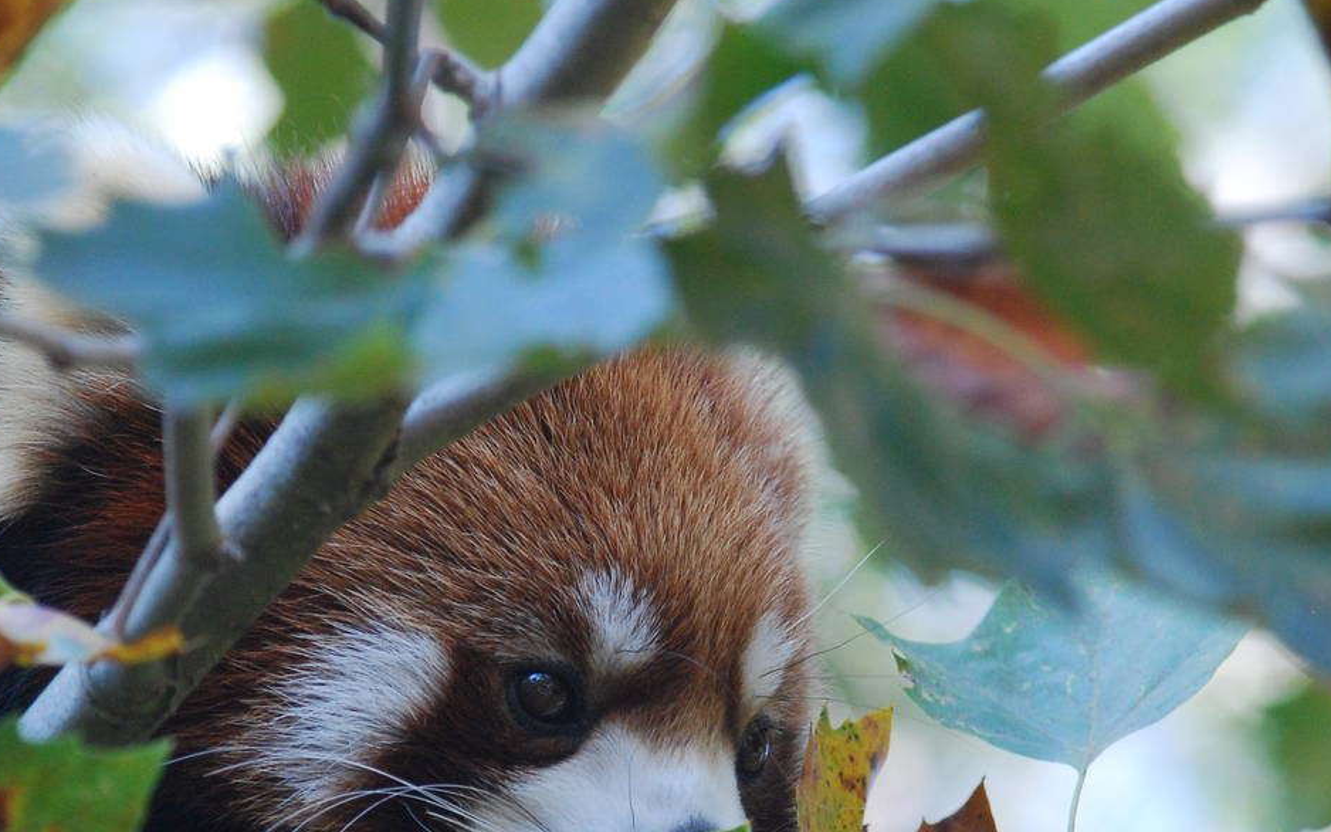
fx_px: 15628
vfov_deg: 3.0
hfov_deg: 4.9
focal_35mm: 431
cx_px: 572
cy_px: 695
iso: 800
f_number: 5
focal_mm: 165
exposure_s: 1/160
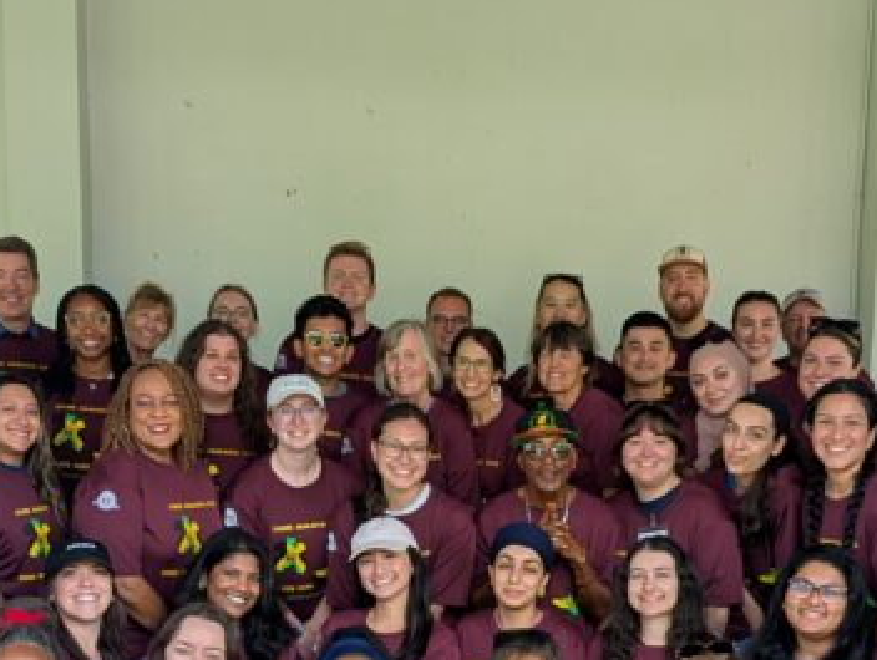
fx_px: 1497
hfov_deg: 32.6
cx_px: 467
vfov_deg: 23.8
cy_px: 661
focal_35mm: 59
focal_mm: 6.81
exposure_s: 1/114
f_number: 1.85
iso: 35
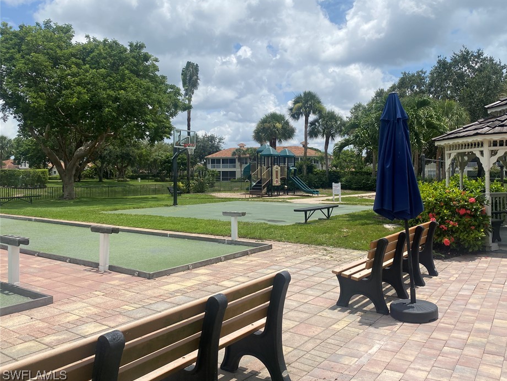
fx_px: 425
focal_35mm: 29
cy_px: 175
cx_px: 282
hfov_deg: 61.5
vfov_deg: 48.2
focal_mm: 4.25
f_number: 1.8
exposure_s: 1/5495
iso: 32
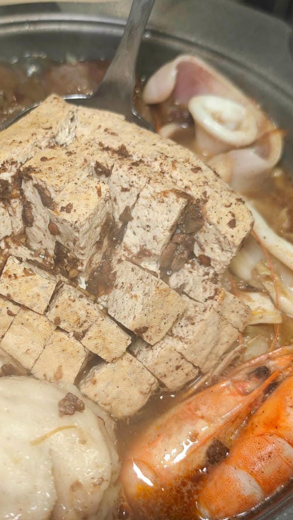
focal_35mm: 51
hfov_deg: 23.4
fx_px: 704
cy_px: 260
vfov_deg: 40.6
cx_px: 89
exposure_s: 1/120
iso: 200
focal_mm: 8.72
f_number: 2
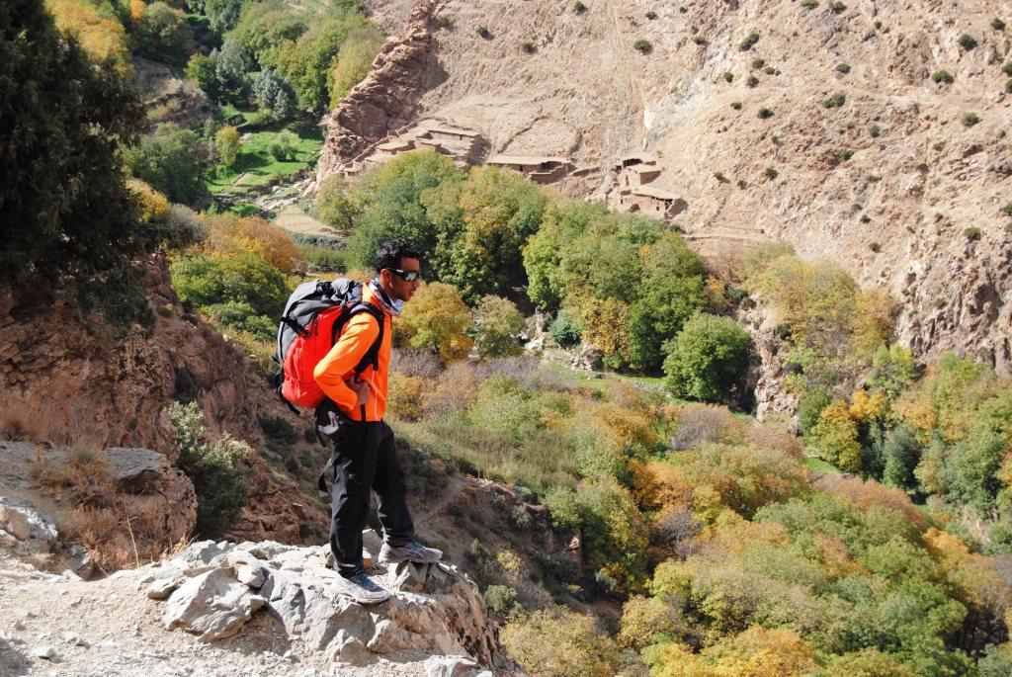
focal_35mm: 69
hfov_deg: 29.2
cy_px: 338
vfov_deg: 19.8
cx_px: 506
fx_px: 1942
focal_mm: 46
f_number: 7.1
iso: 100
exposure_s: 1/200
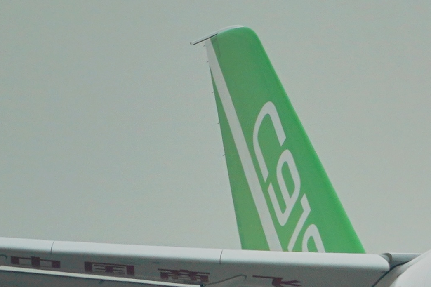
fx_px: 41085
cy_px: 286
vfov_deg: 0.4
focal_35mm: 3433
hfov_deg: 0.6
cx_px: 793
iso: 200
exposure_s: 1/1250
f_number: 6.3
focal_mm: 600
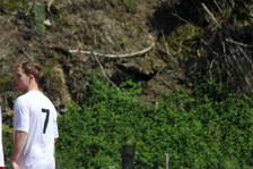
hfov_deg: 4.2
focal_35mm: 486
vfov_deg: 2.8
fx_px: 3414
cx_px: -7
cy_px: 105
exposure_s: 1/640
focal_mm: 145
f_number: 8
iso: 200
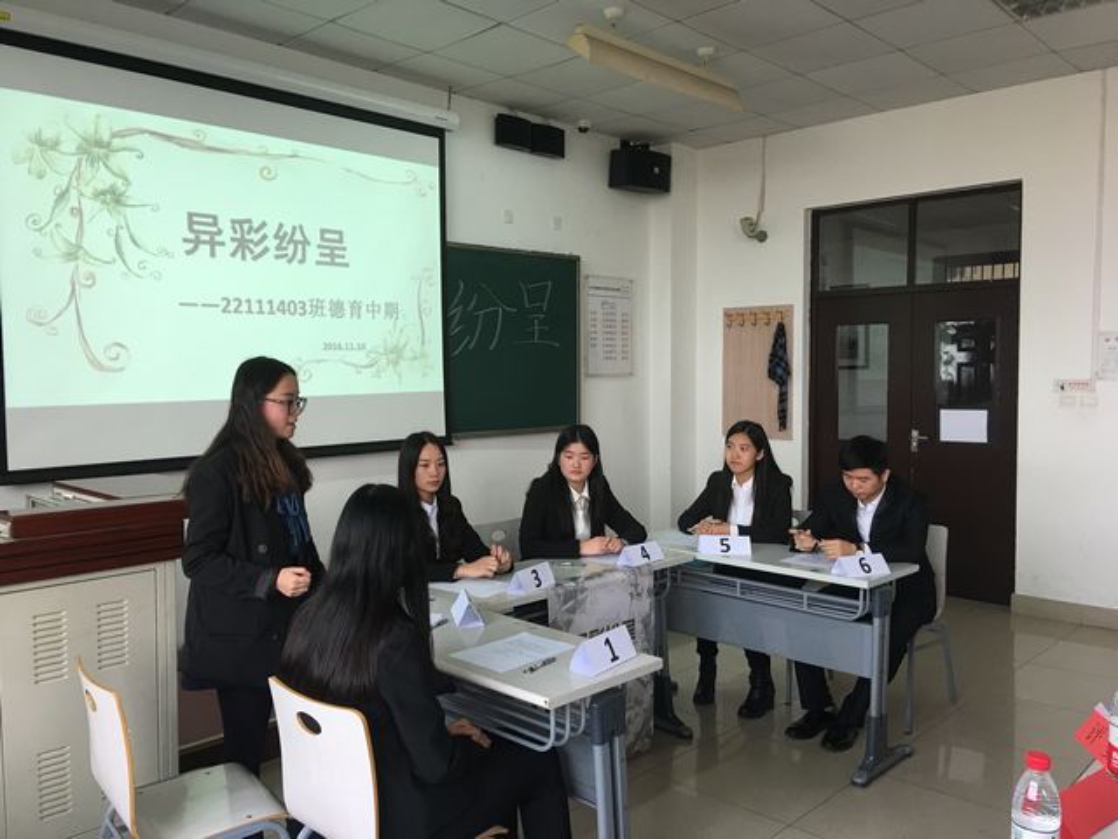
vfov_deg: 48.2
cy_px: 420
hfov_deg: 61.7
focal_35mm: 29
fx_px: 937
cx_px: 559
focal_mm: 4.15
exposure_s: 1/33
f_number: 2.2
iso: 40
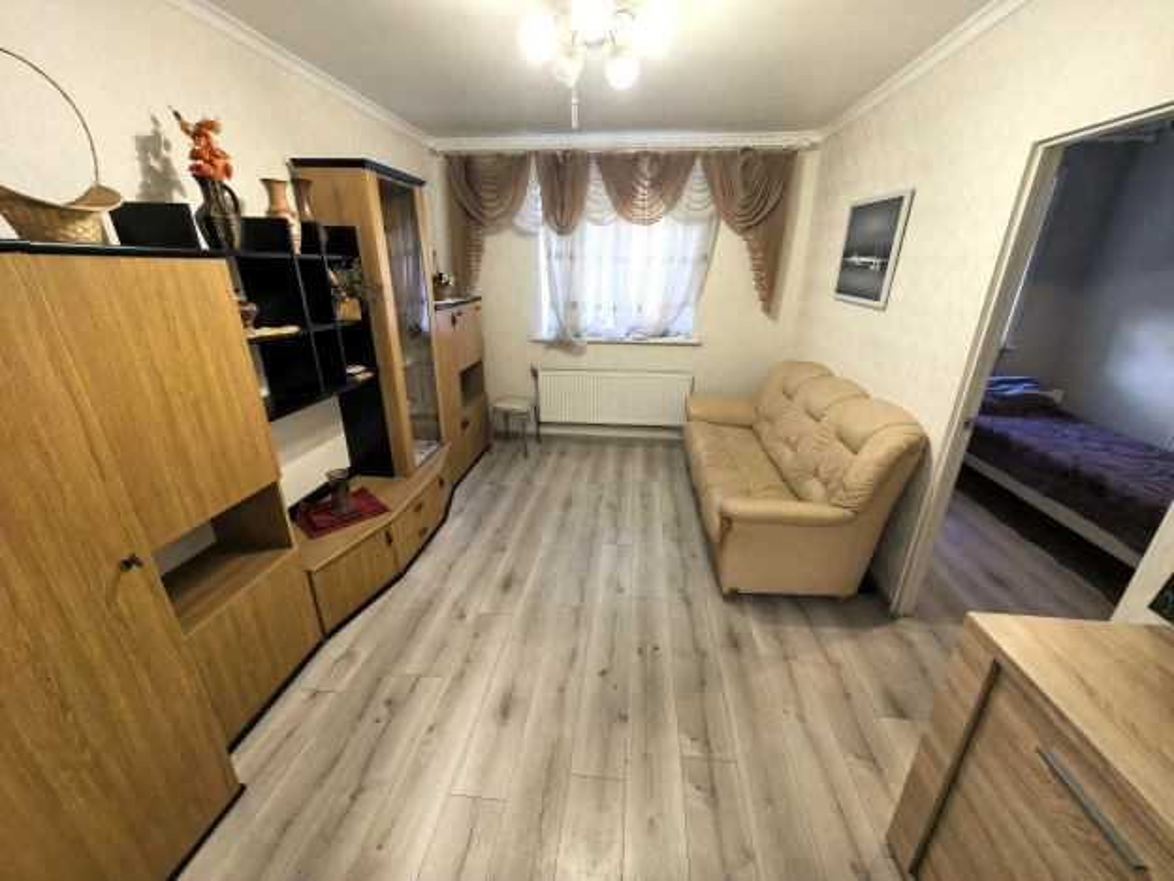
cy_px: 440
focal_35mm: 13
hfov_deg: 106.2
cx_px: 587
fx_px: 441
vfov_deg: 89.9
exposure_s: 1/50
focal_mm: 1.76
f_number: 2.2
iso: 250
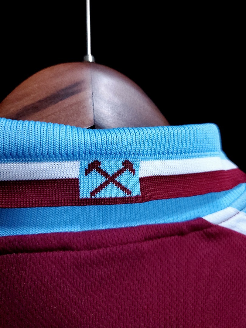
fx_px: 246
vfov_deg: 67.3
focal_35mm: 26
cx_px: 123
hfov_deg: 53.1
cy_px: 164
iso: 640
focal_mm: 4.3
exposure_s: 1/60
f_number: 1.5
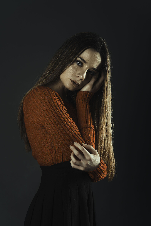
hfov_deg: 8.3
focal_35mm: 165
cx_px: 76
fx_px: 1038
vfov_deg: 12.5
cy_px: 113
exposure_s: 1/200
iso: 125
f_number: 9
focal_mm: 165
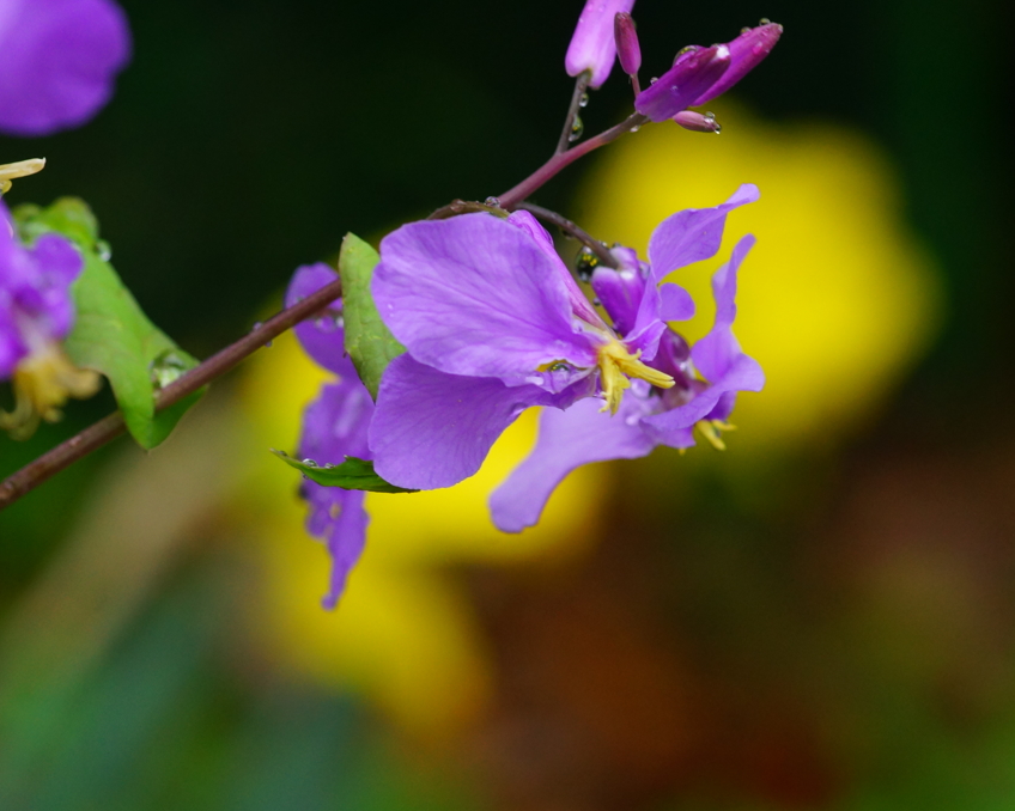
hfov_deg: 11.4
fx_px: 5106
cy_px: 407
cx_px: 524
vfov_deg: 9.1
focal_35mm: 170
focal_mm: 100
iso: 800
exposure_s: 1/160
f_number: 7.1
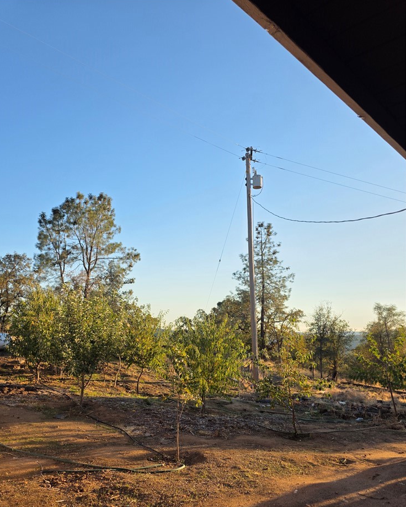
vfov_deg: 67.9
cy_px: 278
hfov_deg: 56.8
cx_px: 195
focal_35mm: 25
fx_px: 376
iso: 80
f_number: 1.7
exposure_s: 1/2404
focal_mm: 6.3
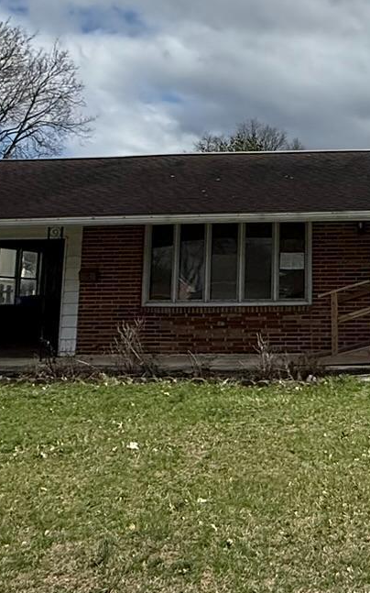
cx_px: 353
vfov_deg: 41.6
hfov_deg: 26.2
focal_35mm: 47
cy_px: 159
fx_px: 759
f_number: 2.2
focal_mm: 2.22
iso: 50
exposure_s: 1/4425
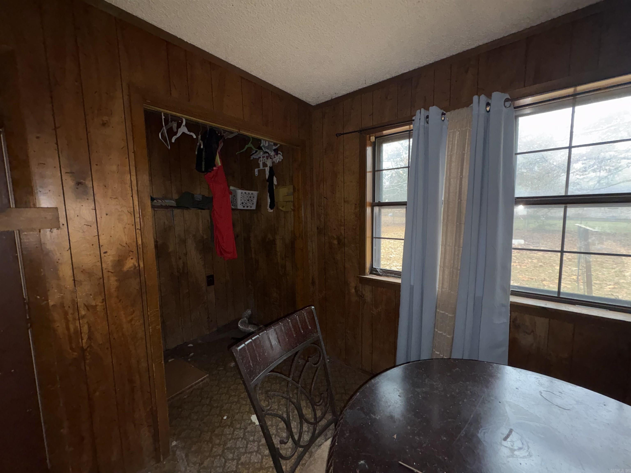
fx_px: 255
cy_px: 236
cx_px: 316
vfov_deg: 85.7
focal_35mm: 14
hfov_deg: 102.1
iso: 125
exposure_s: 1/36
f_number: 2.2
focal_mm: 2.22
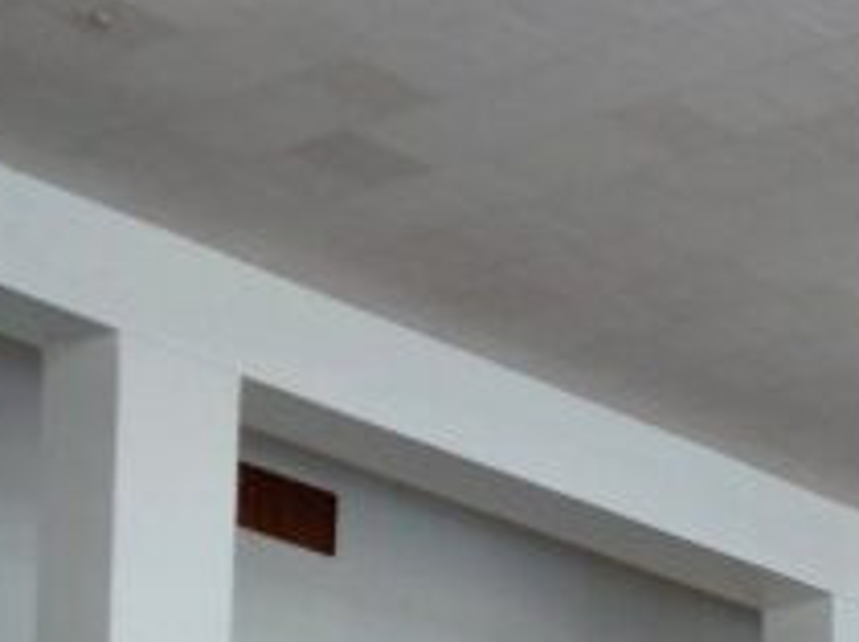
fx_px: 3024
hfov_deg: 12.7
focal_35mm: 122
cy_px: 1407
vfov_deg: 10.8
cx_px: 2033
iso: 160
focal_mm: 4.69
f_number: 1.8
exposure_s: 1/100
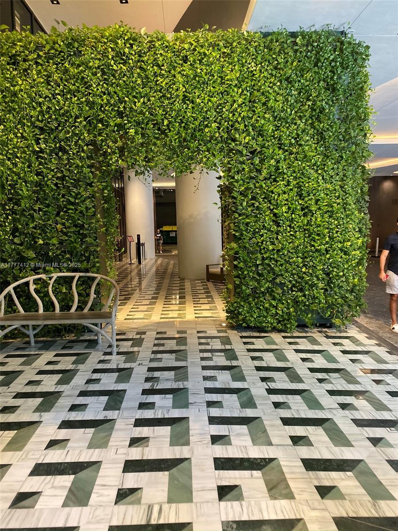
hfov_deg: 53.1
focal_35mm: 26
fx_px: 399
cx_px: 199
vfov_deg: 67.3
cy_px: 266
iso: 160
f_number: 1.8
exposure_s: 1/60
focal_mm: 4.25
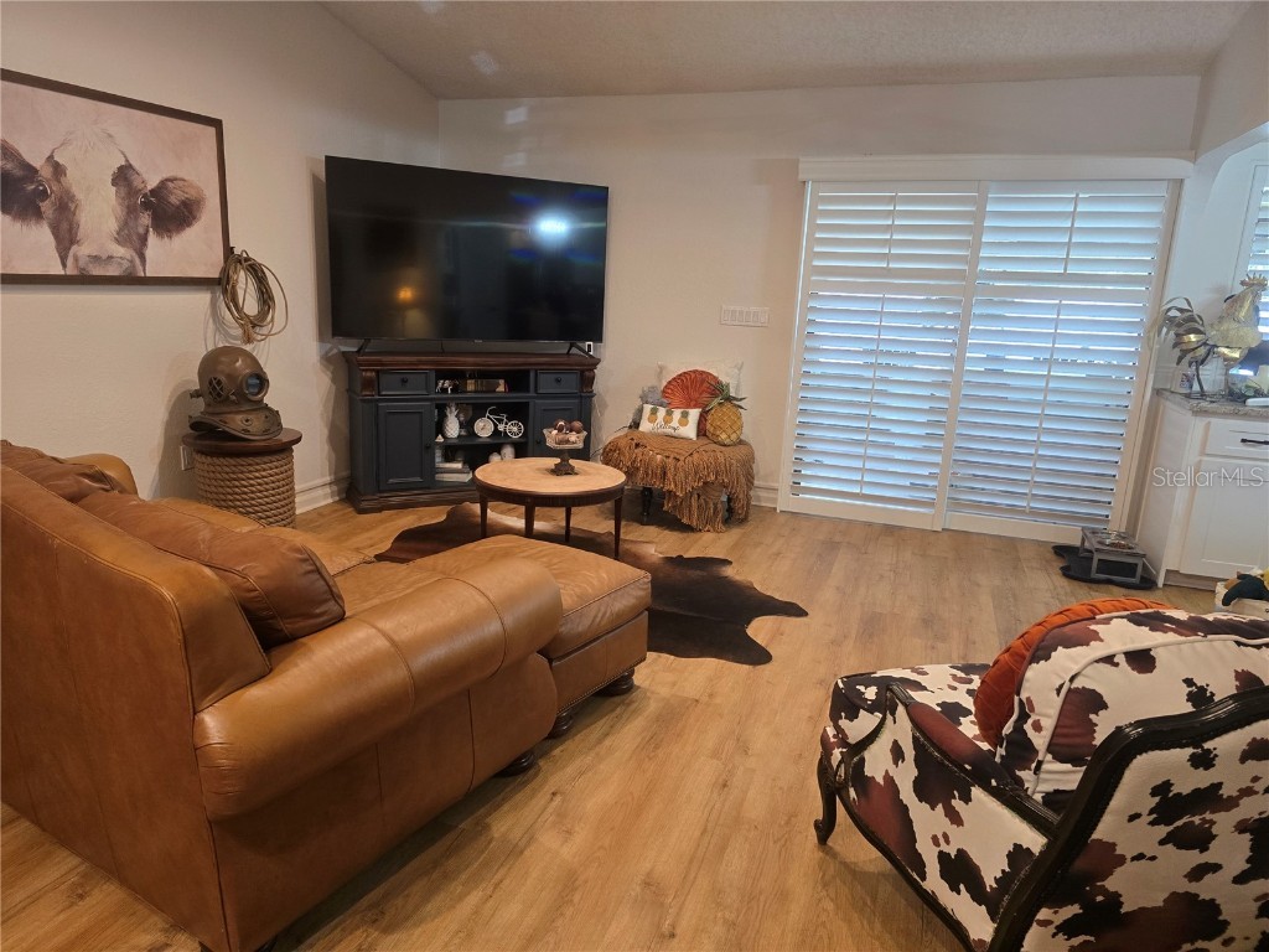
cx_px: 634
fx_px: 843
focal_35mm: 23
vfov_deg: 58.9
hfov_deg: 73.9
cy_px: 476
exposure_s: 1/120
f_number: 1.7
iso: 320
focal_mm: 6.3
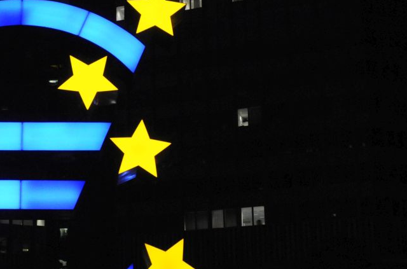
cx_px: 55
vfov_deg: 15.1
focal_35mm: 90
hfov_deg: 22.2
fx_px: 1015
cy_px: 159
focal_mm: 32
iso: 2500
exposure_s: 1/60
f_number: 5.6
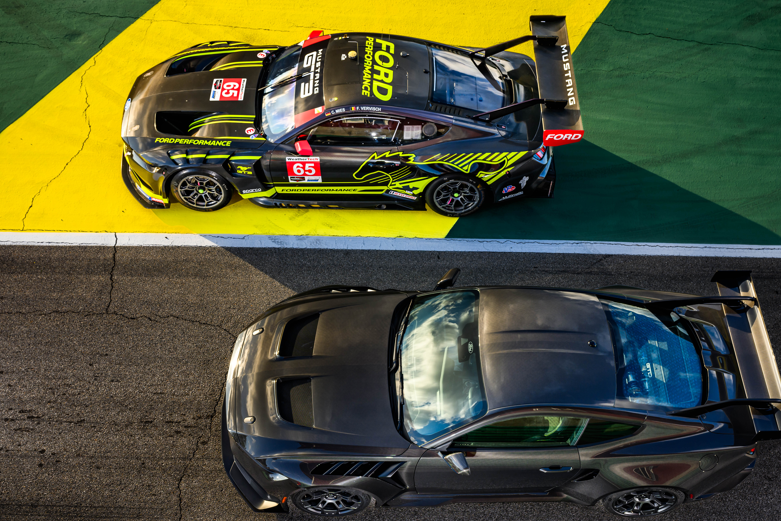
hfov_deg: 46.4
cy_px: 300
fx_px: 911
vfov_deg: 31.8
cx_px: 410
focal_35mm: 42
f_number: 5
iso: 100
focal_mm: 33
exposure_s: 1/100
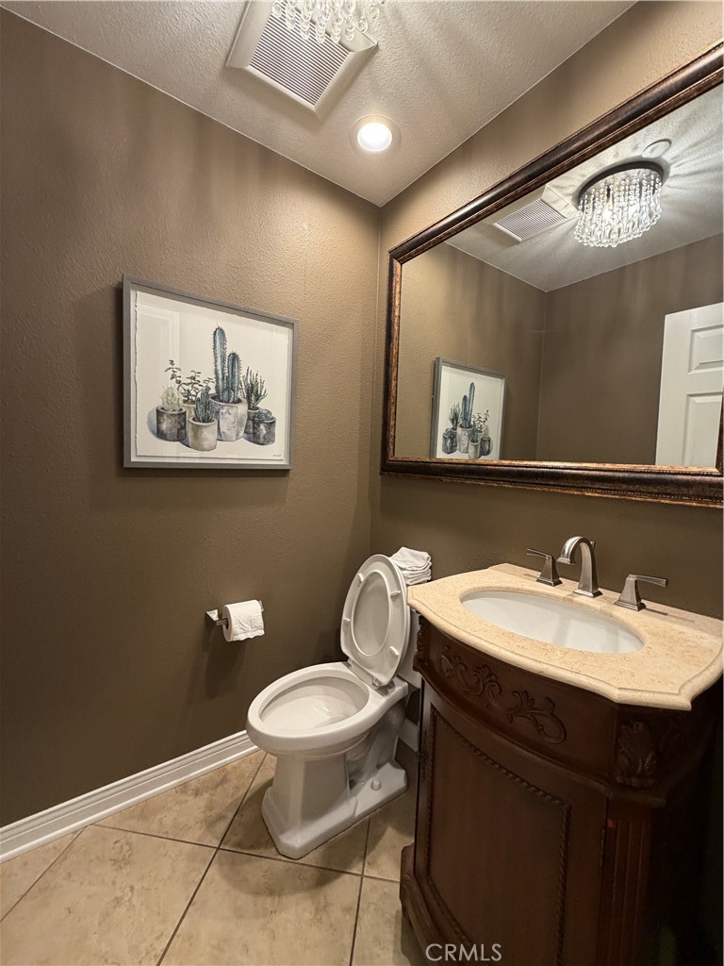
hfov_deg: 85.7
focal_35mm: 14
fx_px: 390
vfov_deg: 102.1
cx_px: 362
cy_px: 483
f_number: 2.2
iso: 250
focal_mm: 2.22
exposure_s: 1/60
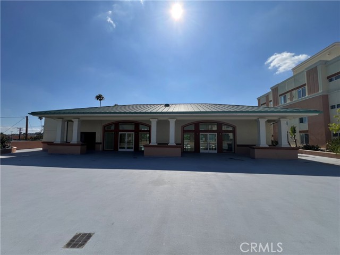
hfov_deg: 106.2
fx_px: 128
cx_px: 170
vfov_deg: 89.9
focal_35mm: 13
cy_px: 128
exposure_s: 1/2950
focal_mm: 1.57
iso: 32
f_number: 1.8
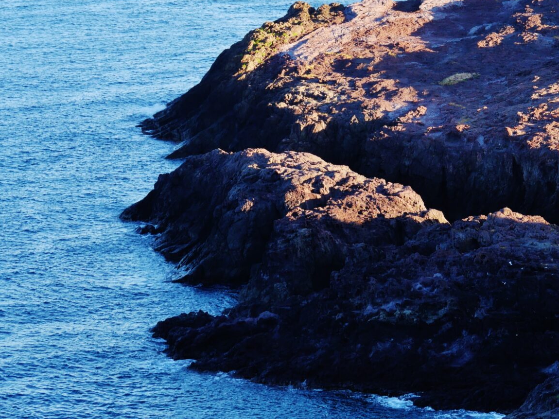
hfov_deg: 14.1
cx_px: 551
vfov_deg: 10.7
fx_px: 2228
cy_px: 133
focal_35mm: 138
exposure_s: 1/80
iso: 250
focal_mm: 31
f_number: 8
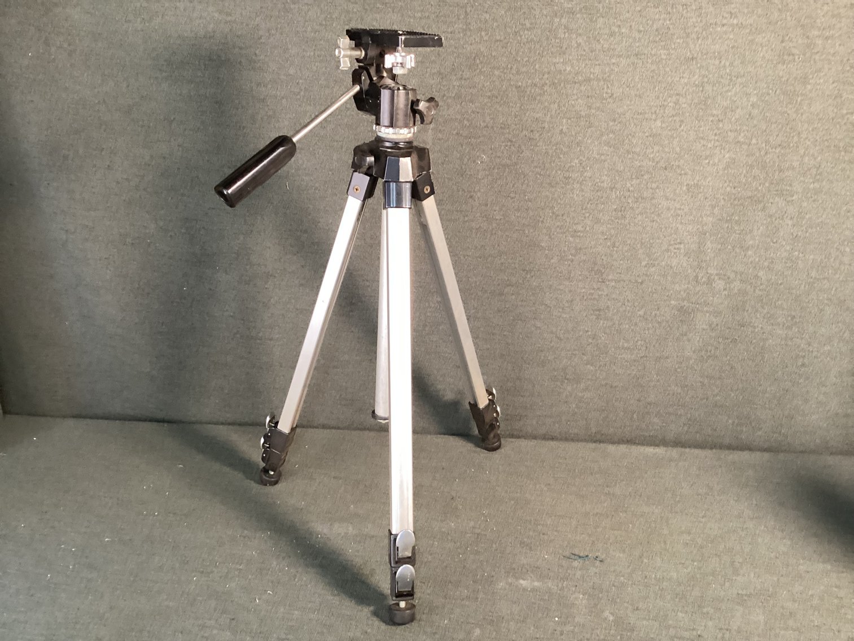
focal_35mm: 31
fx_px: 765
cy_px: 320
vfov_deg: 45.4
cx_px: 427
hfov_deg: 58.3
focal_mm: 3.3
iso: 320
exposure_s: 1/60
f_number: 2.4
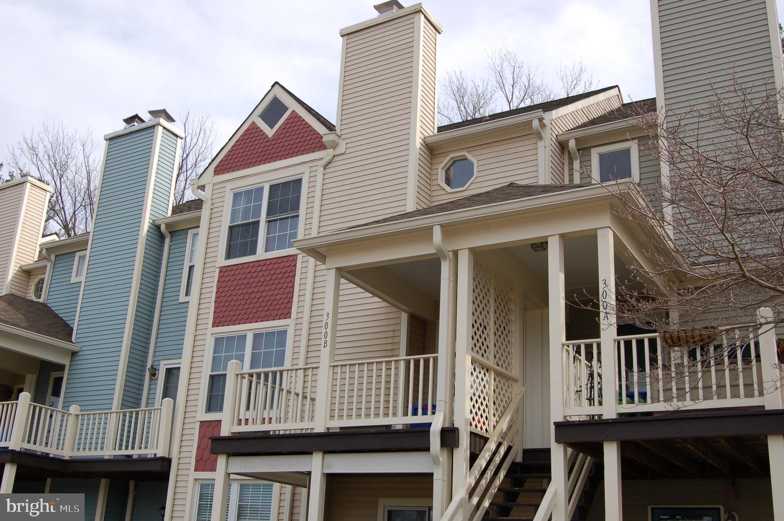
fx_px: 783
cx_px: 392
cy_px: 260
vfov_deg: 36.8
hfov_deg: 53.2
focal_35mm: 36
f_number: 9
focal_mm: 24
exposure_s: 1/320
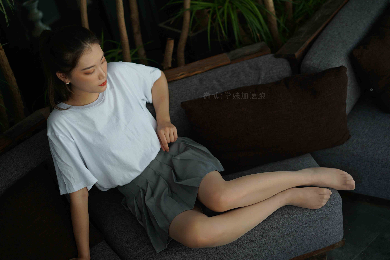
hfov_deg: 39.6
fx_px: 542
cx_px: 195
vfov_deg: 27.0
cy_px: 130
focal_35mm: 50
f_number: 2
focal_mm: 50
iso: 200
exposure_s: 1/160
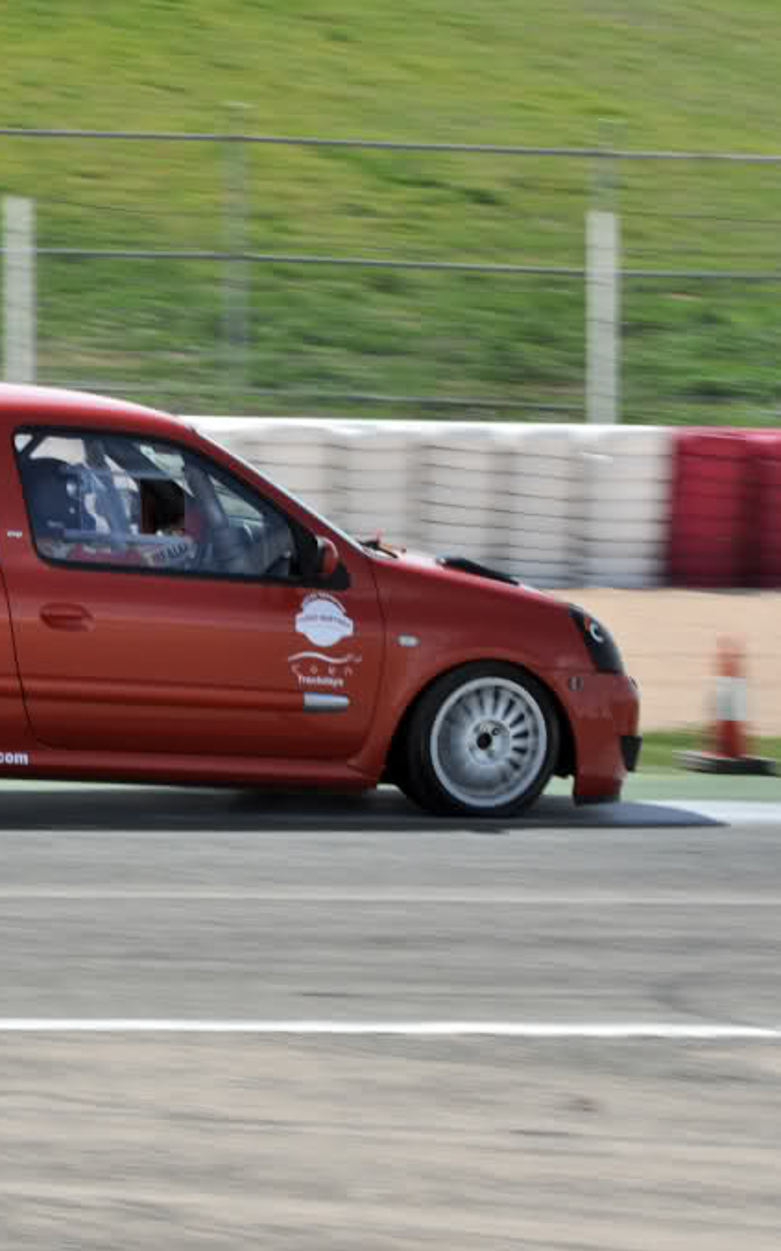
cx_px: 37
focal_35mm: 268
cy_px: 625
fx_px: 9129
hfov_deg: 4.9
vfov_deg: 7.8
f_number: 14
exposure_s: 1/320
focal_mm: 116
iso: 250
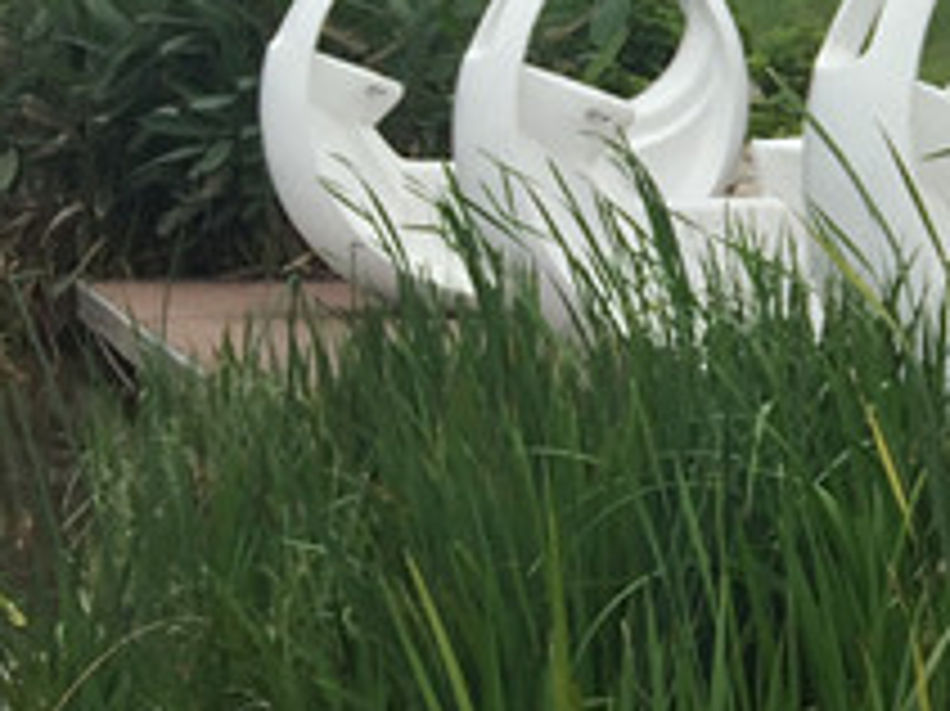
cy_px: -22
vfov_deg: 13.2
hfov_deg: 15.3
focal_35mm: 110
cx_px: 1751
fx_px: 3017
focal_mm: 4.15
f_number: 2.2
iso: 32
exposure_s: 1/1799
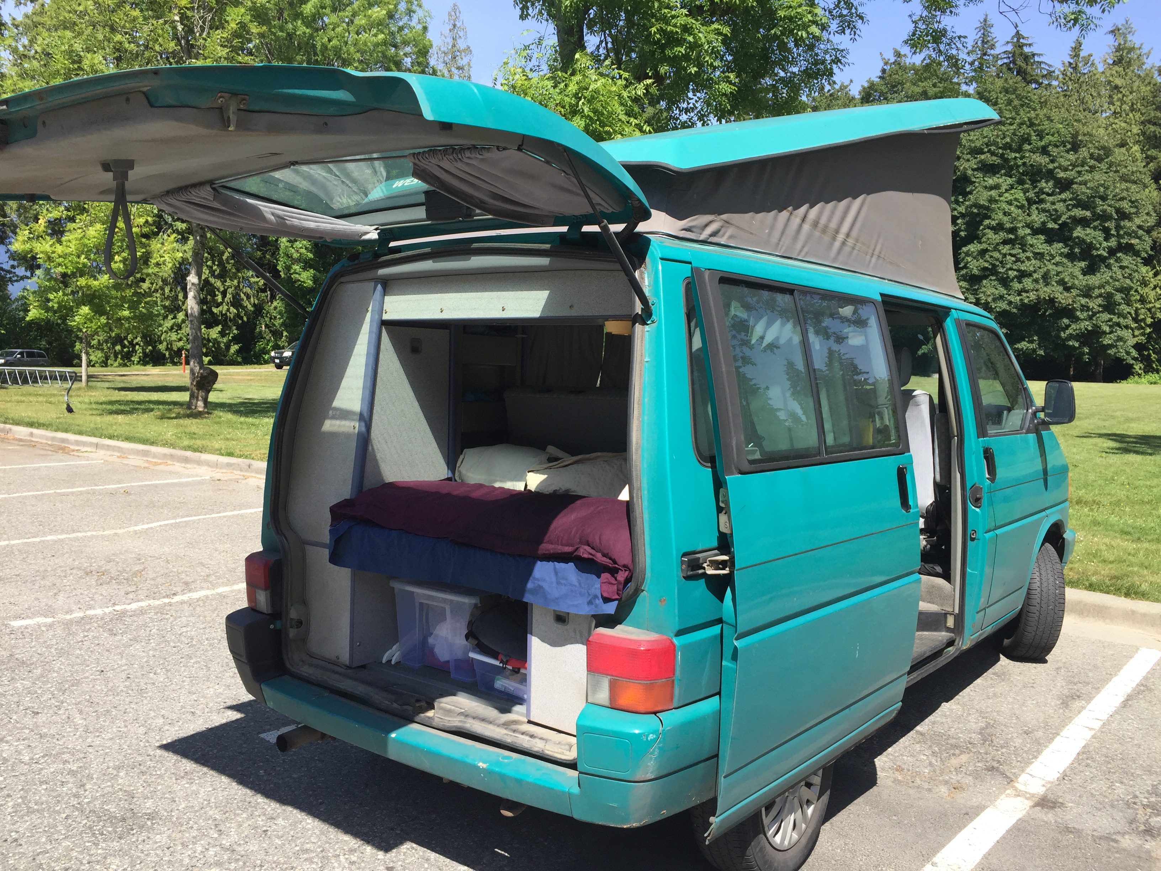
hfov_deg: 61.7
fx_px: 973
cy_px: 436
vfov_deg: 48.2
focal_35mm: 29
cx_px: 580
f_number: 2.2
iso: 32
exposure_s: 1/1130
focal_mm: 4.15
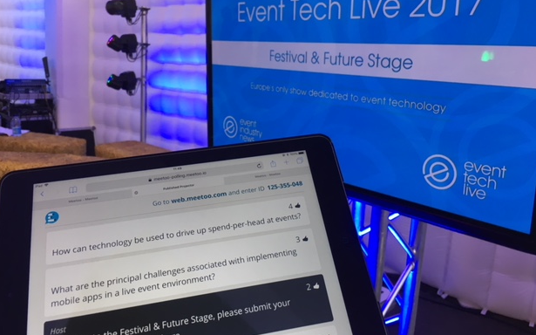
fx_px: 467
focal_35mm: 32
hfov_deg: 59.7
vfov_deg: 39.3
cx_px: 262
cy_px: 138
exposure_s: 1/33
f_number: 2.2
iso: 80
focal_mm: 4.15
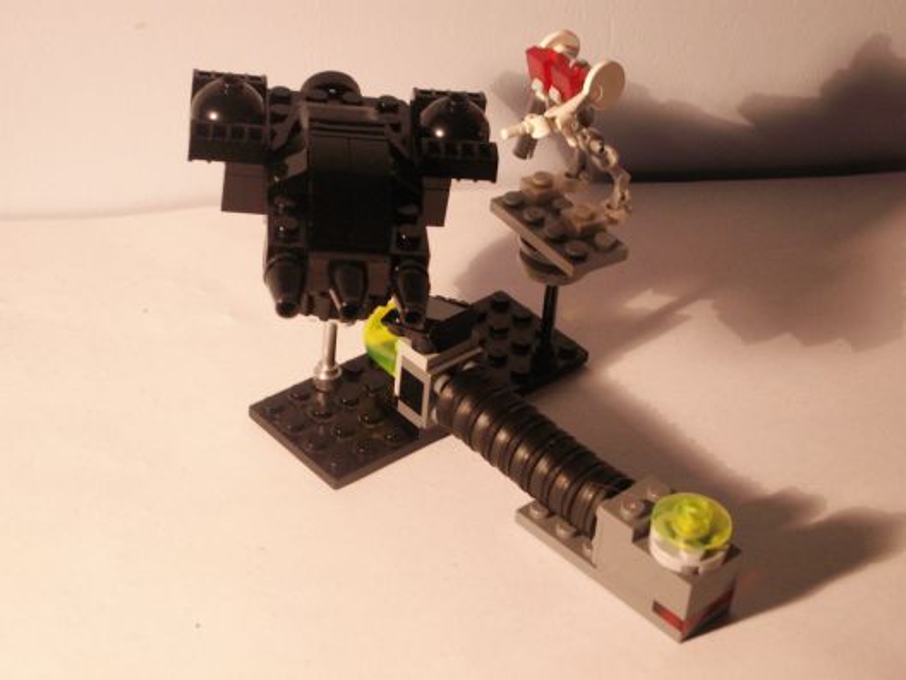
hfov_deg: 31.2
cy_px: 340
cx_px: 453
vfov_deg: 23.7
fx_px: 1623
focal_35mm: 62
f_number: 3.2
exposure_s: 1/15
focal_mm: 10.28
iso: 160
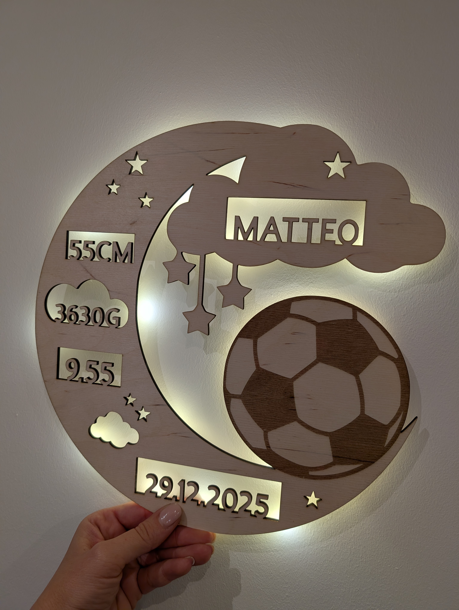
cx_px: 230
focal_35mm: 24
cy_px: 305
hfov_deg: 56.9
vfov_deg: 71.5
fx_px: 423
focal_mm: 6.9
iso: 35
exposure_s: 1/40
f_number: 1.68
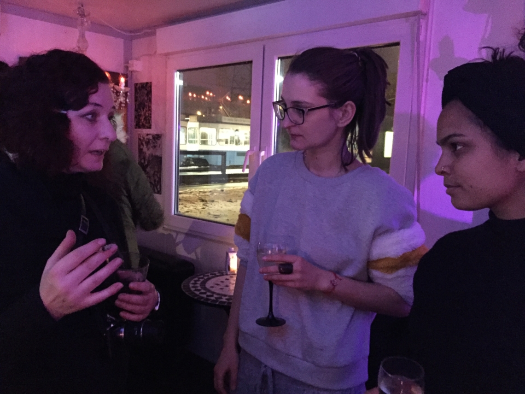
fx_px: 440
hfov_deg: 61.7
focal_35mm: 29
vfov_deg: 48.2
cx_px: 262
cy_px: 197
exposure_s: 1/17
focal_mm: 4.15
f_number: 2.2
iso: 2000
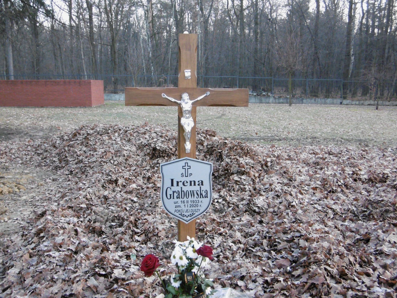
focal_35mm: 38
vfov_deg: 37.7
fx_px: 436
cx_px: 198
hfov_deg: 49.0
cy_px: 149
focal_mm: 6.8
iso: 400
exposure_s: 1/40
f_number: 3.7
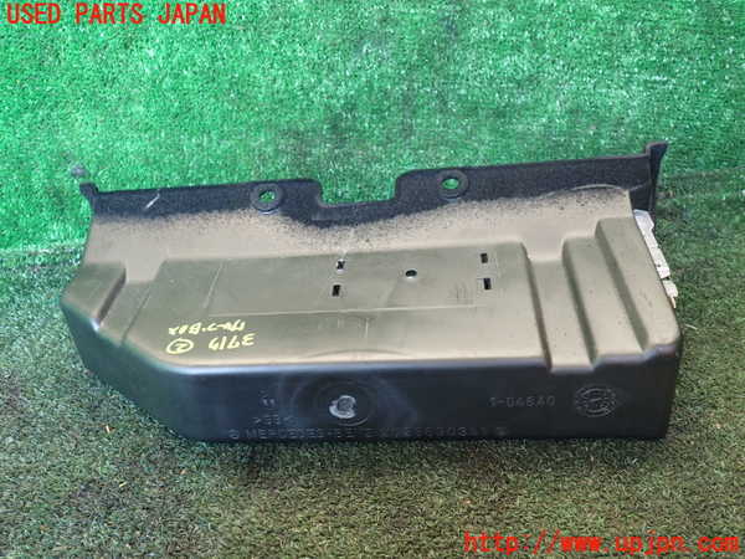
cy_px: 280
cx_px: 372
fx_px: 646
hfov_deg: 60.0
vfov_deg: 46.8
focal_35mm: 30
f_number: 2.3
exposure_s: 1/40
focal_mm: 5.4
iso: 200
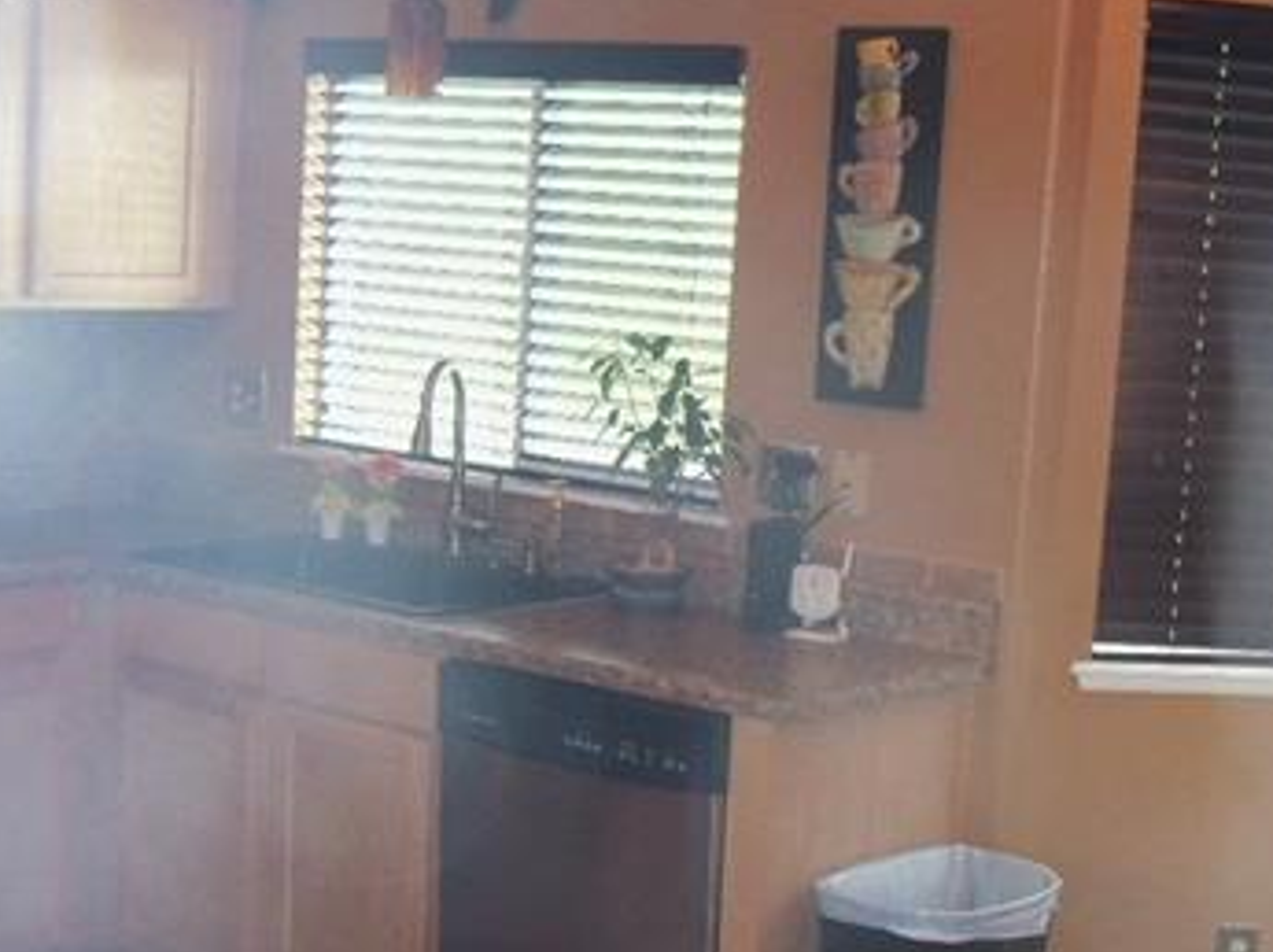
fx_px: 2388
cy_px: 745
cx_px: 915
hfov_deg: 29.5
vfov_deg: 22.3
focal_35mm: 65
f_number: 3.5
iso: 200
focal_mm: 6.2
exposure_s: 1/30
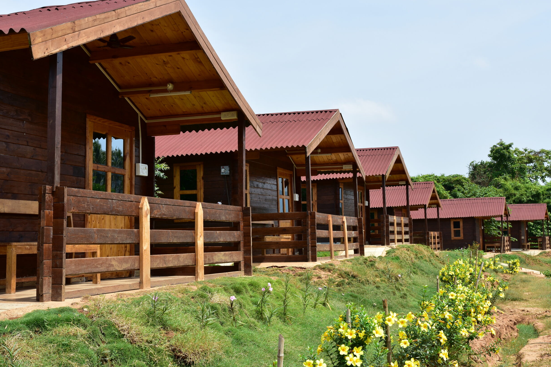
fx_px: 673
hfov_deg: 44.5
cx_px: 265
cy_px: 184
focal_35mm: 44
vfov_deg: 30.5
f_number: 9
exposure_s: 1/250
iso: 125
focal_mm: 28
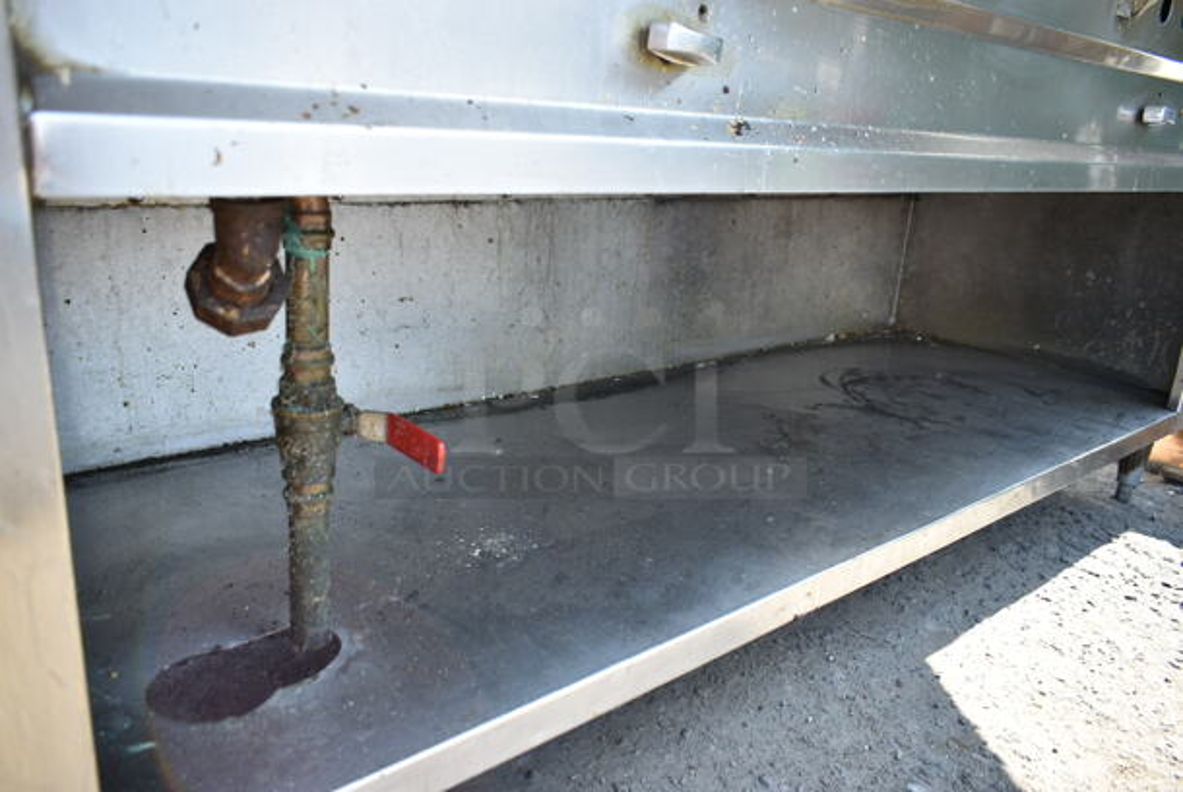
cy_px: 396
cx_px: 592
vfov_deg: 48.0
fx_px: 888
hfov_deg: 67.3
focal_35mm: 27
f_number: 4
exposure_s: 1/60
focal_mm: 18
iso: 100
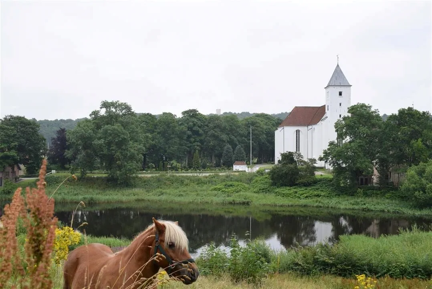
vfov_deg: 33.1
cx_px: 216
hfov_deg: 47.9
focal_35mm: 40
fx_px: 486
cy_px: 144
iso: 280
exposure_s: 1/250
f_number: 8
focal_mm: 27
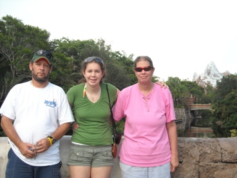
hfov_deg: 28.6
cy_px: 89
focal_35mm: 68
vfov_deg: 21.6
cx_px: 118
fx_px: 466
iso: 64
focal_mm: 11.02
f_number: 3.7
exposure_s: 1/284
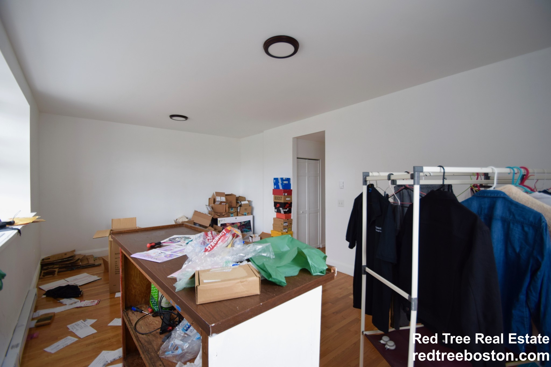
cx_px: 276
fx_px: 230
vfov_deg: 77.3
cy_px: 184
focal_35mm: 15
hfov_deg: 100.4
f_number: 4.5
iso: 400
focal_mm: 10
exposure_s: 1/80
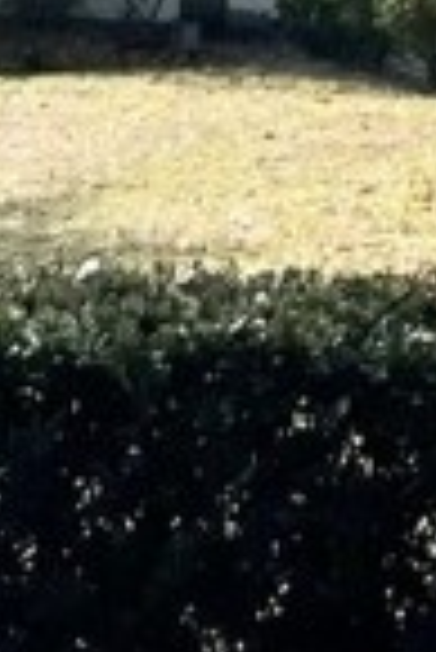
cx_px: 926
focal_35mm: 191
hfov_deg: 6.9
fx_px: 3461
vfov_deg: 9.5
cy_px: -917
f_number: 1.6
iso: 32
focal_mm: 4.2
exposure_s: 1/5051
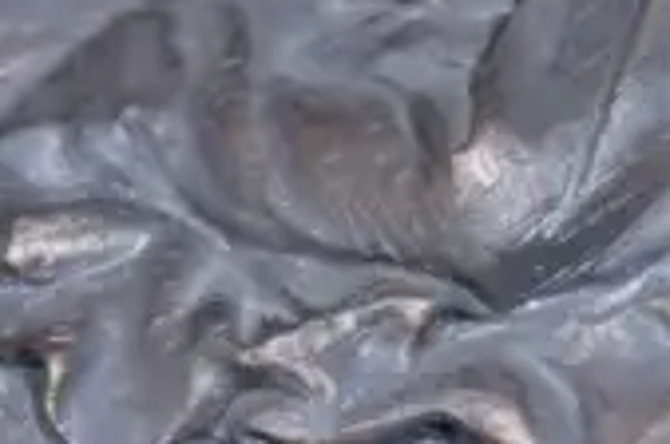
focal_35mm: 316
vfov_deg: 4.3
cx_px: 848
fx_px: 5870
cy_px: -133
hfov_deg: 6.5
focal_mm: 25
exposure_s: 1/60
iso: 1250
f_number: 5.3
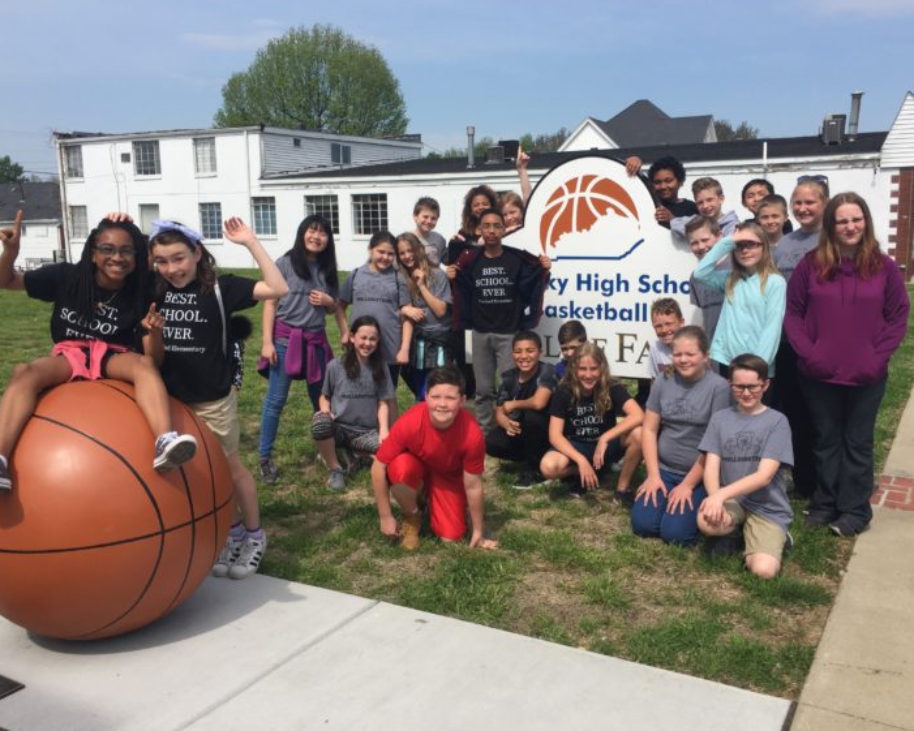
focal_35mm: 31
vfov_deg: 47.1
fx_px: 839
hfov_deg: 57.2
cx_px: 476
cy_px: 358
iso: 32
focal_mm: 4.15
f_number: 2.2
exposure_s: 1/2083
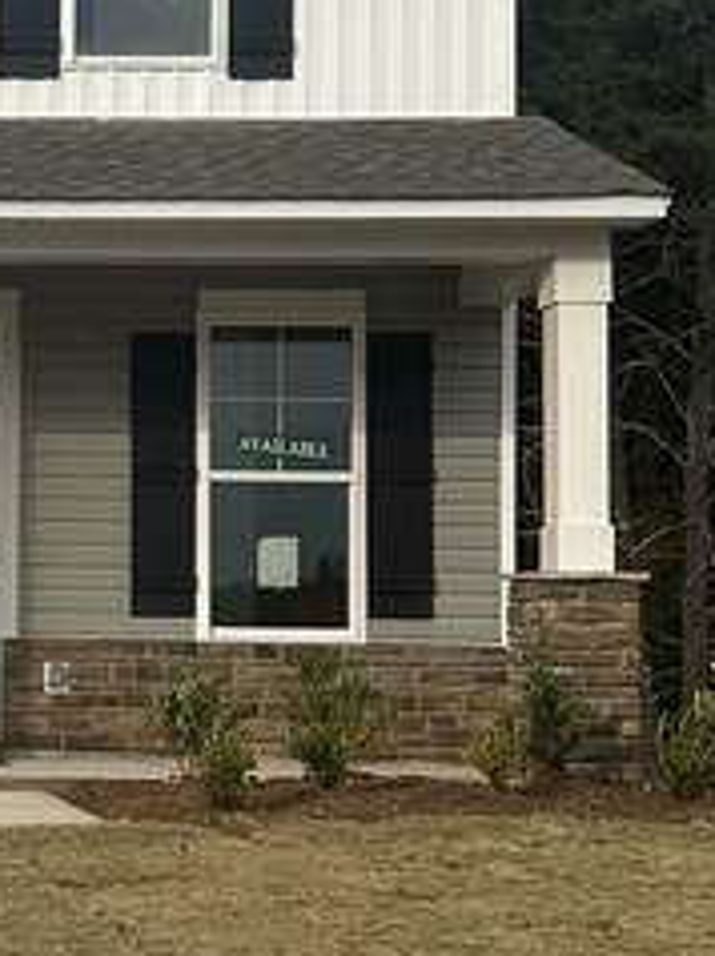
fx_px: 2676
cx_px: -374
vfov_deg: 20.2
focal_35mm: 97
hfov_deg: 14.2
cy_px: 534
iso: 80
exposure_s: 1/3861
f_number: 1.78
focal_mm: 6.86
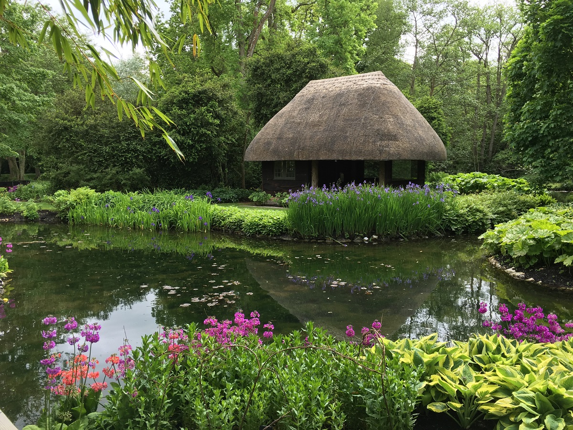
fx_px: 480
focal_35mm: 29
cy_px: 215
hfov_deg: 61.7
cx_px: 286
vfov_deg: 48.2
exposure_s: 1/227
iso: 25
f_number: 2.2
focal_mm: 4.15
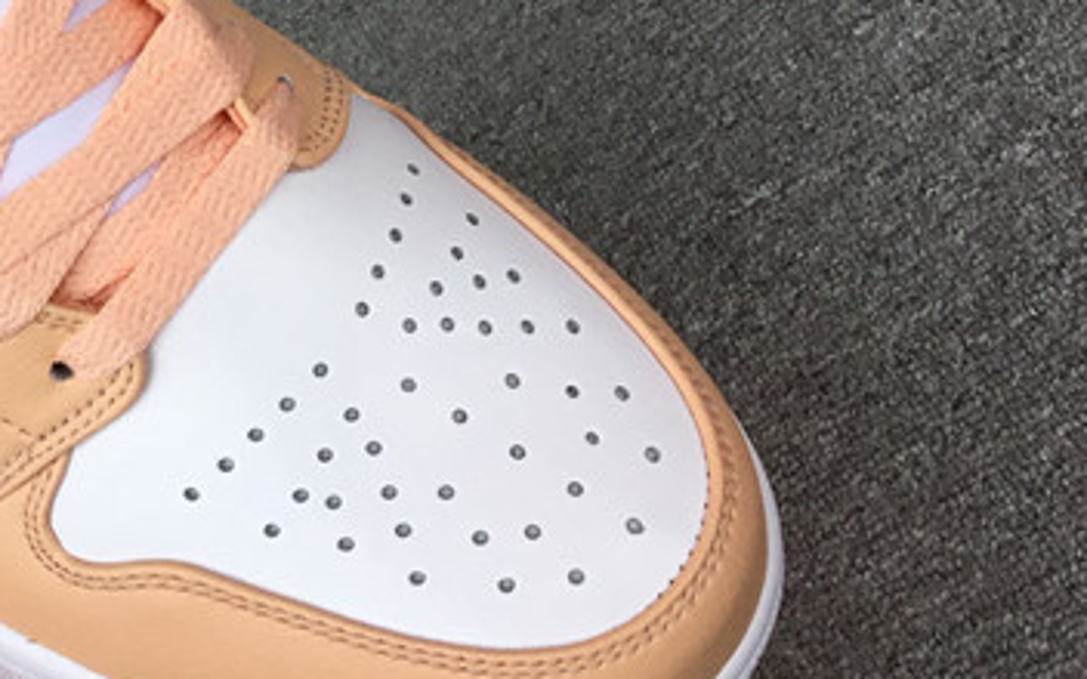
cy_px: 8
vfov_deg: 15.3
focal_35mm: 84
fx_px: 2488
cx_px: -6
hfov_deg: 23.6
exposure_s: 1/384
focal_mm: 3.3
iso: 25
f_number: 2.4
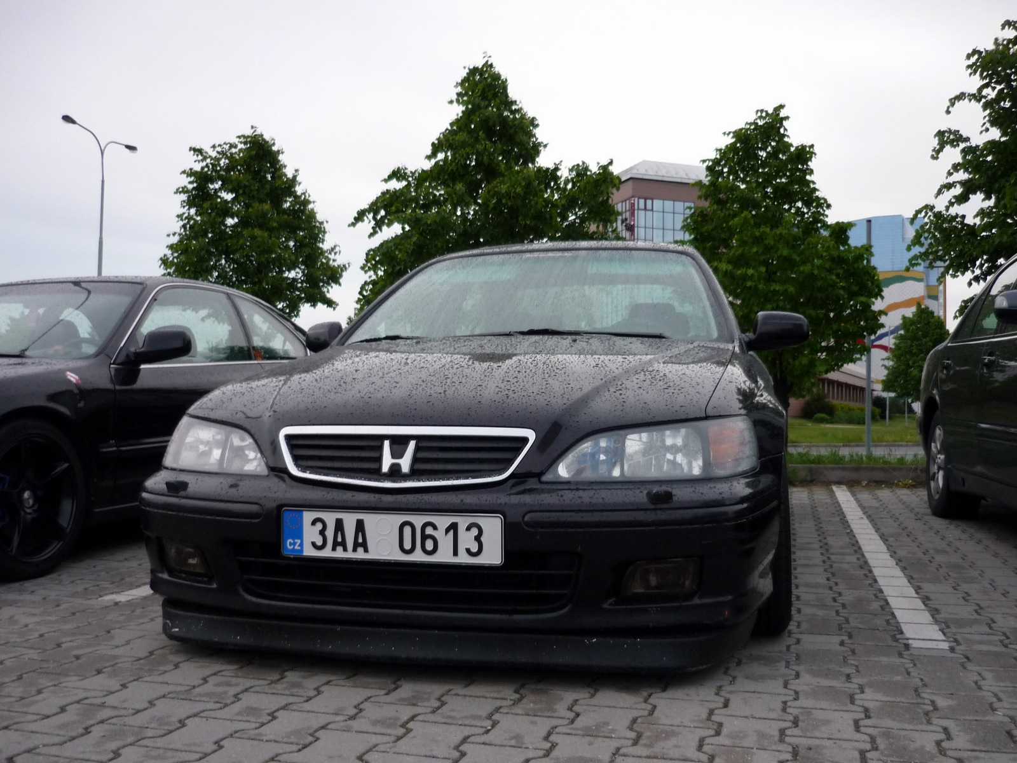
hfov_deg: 55.4
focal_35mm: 33
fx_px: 970
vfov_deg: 42.9
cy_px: 382
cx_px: 508
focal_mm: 5.5
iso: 200
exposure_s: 1/25
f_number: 2.8
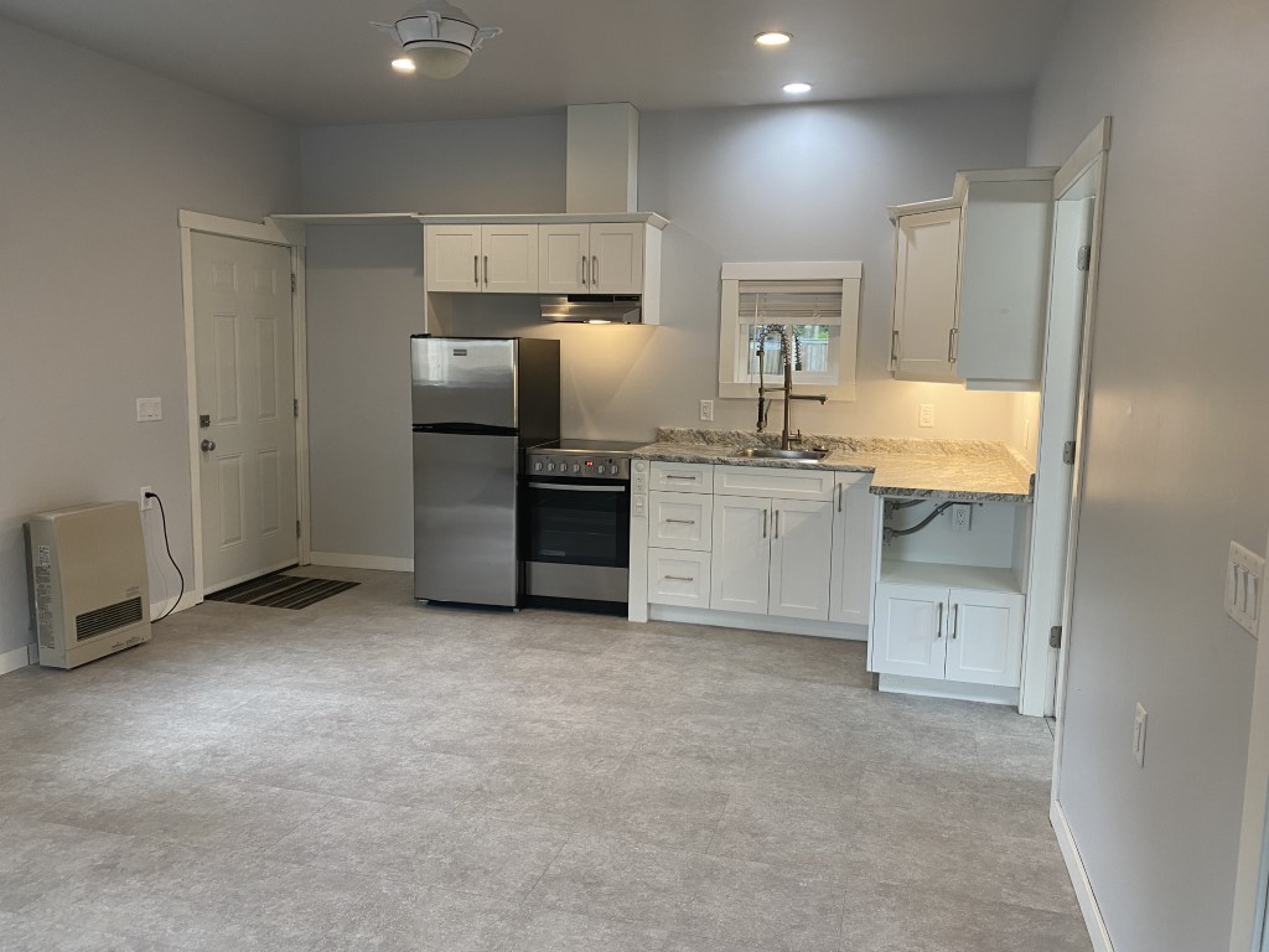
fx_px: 953
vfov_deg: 53.1
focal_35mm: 26
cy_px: 476
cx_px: 634
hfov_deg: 67.3
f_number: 1.8
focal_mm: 4.25
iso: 80
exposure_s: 1/60
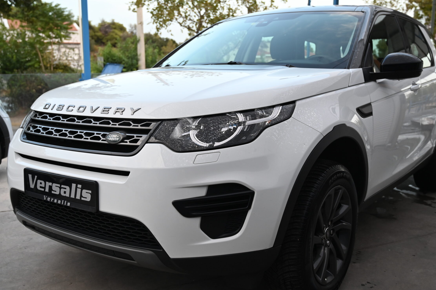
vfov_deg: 35.0
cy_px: 152
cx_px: 245
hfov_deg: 50.6
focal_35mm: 38
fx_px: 460
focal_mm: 33
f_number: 4
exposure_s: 1/125
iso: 640
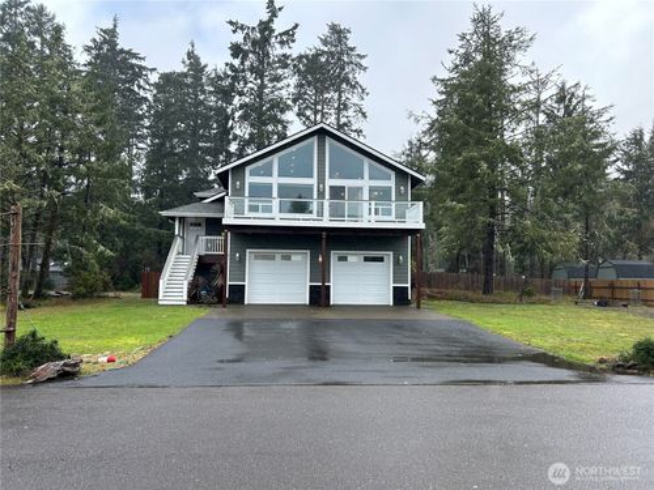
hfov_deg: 67.3
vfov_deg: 53.1
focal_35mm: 26
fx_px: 491
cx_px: 327
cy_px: 245
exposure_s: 1/1209
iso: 50
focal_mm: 5.7
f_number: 1.5
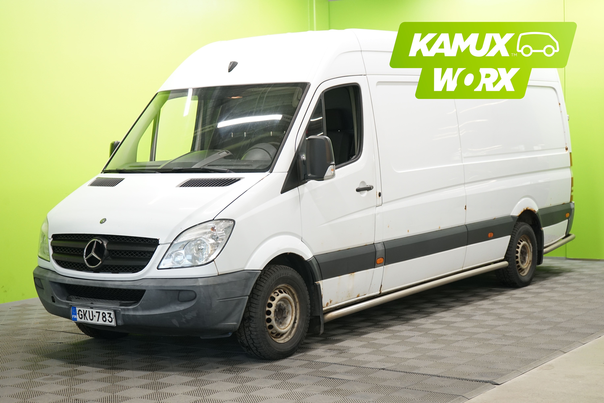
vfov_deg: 21.9
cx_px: 302
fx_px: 1040
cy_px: 202
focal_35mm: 62
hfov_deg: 32.4
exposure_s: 1/30
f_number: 5.6
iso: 800
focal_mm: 62
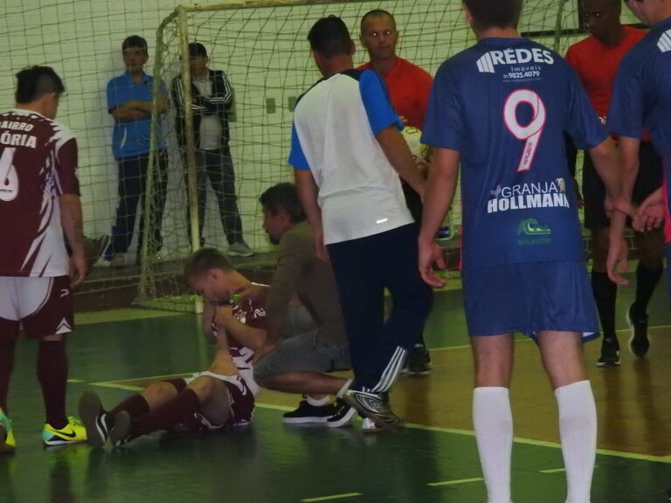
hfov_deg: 11.0
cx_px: 336
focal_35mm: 180
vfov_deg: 8.2
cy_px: 252
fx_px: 3489
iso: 1600
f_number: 5.3
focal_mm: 32.2
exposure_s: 1/60
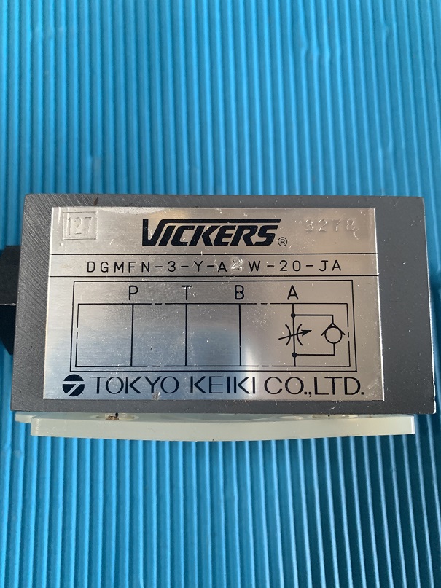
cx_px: 220
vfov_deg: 67.3
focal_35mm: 26
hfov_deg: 53.1
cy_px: 294
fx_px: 442
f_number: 1.8
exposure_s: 1/58
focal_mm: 4.25
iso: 400
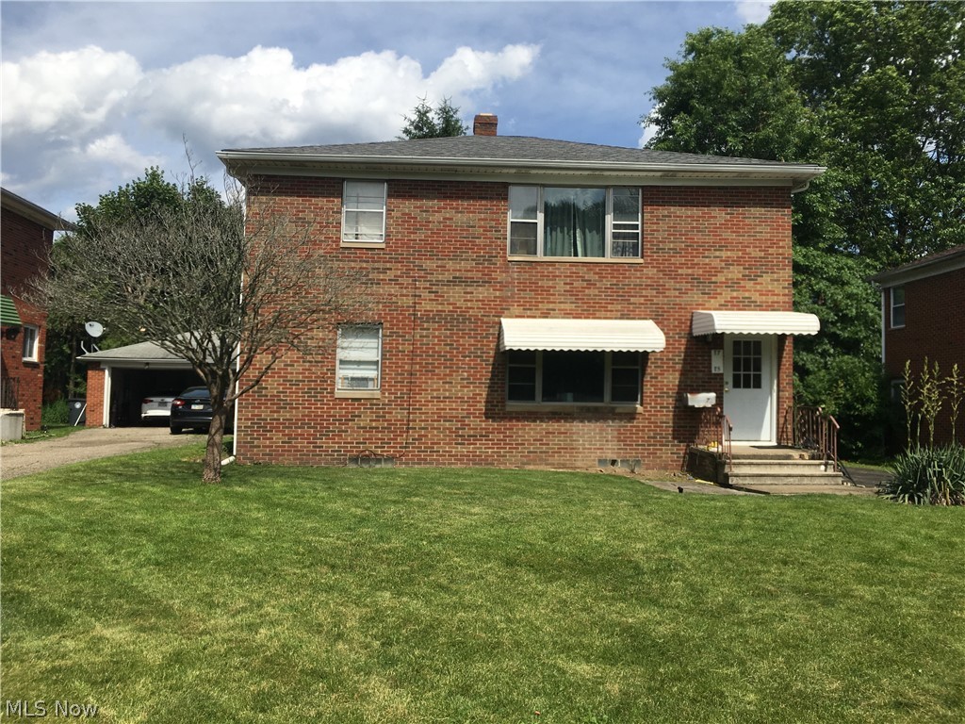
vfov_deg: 48.2
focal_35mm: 29
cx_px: 482
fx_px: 808
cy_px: 362
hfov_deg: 61.7
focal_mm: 4.15
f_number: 2.2
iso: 25
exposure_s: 1/2198
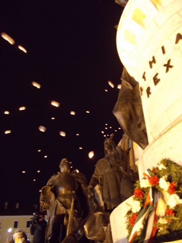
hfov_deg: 53.1
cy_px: 122
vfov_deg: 67.3
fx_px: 182
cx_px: 91
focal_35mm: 26
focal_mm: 4.6
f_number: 3.2
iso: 400
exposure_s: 1/2.5
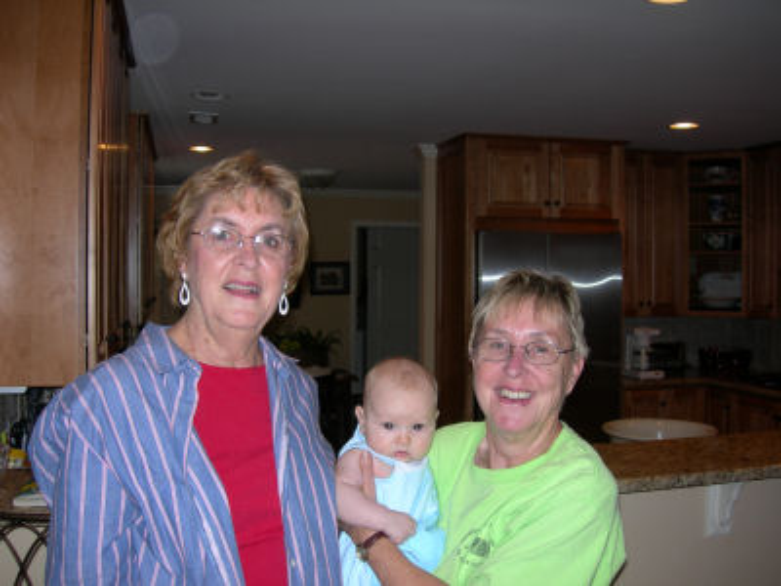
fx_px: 857
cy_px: 293
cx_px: 390
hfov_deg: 49.0
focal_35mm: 38
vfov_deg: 37.7
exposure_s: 1/60.1
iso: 50
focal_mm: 7.8
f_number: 2.8
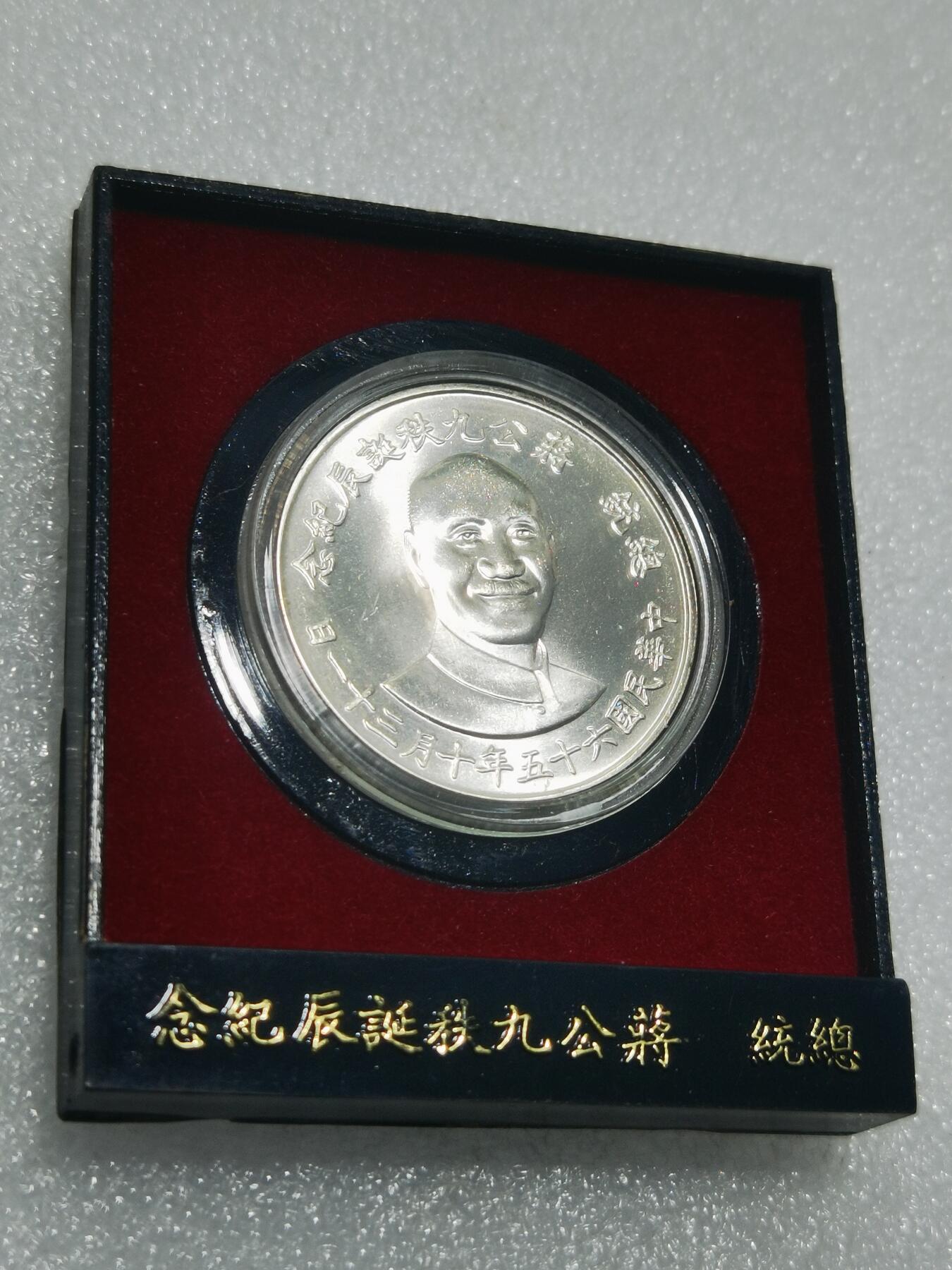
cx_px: 476
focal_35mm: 64
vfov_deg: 30.3
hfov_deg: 22.9
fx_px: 2347
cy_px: 635
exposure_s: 1/118
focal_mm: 6.67
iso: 50
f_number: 1.9
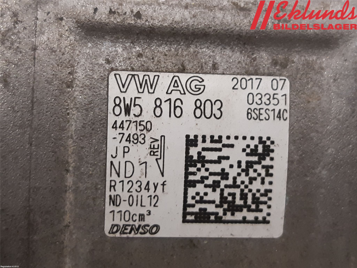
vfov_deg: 53.1
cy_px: 134
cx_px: 178
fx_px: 268
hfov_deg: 67.3
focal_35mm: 26
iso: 160
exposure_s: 1/50
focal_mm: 3.93
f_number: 1.7
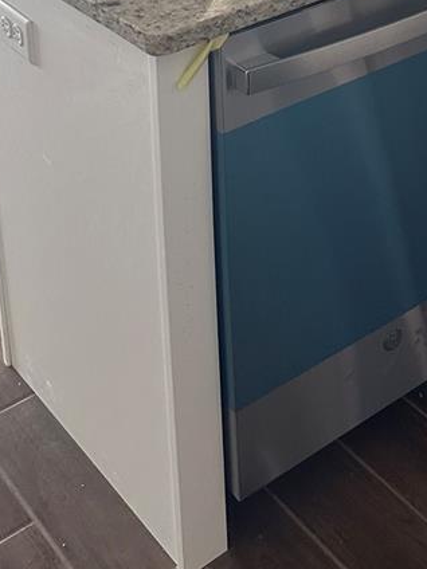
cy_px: -140
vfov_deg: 25.3
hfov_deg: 20.9
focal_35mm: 68
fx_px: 1118
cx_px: 432
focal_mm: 6.86
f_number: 1.78
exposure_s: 1/121
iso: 200
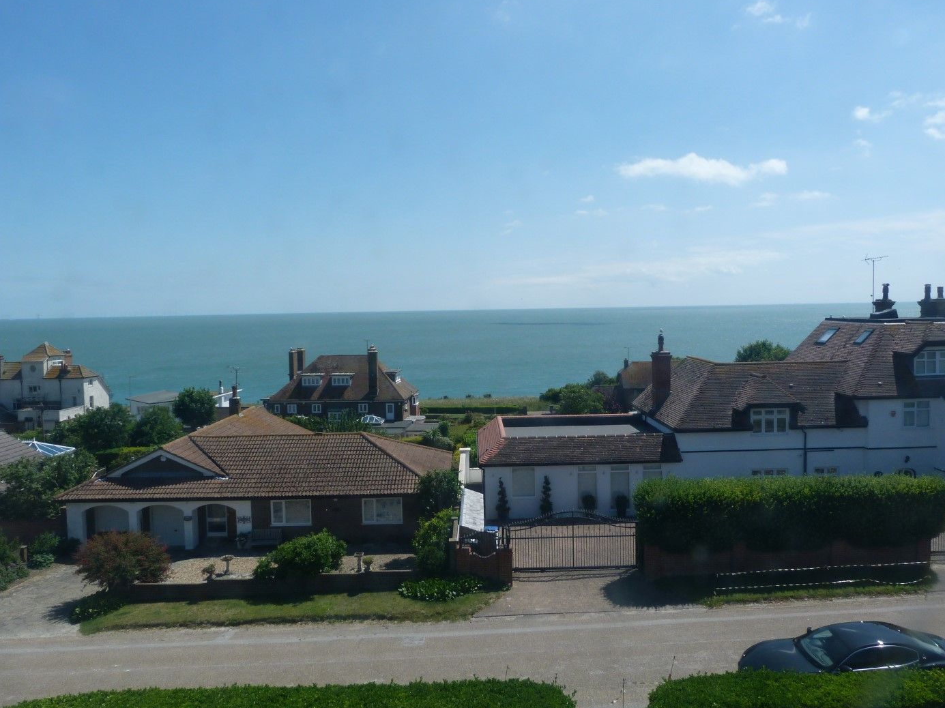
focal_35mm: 26
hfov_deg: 67.3
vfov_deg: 53.0
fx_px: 710
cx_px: 491
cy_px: 350
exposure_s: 1/400
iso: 80
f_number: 5.6
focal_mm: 4.5
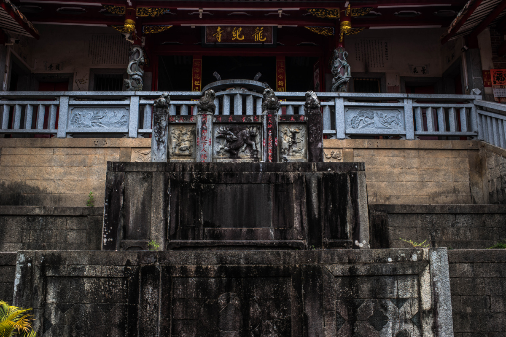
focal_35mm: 35
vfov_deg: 37.9
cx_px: 253
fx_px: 492
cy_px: 168
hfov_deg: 54.4
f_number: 11
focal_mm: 35
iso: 100
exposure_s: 1/50
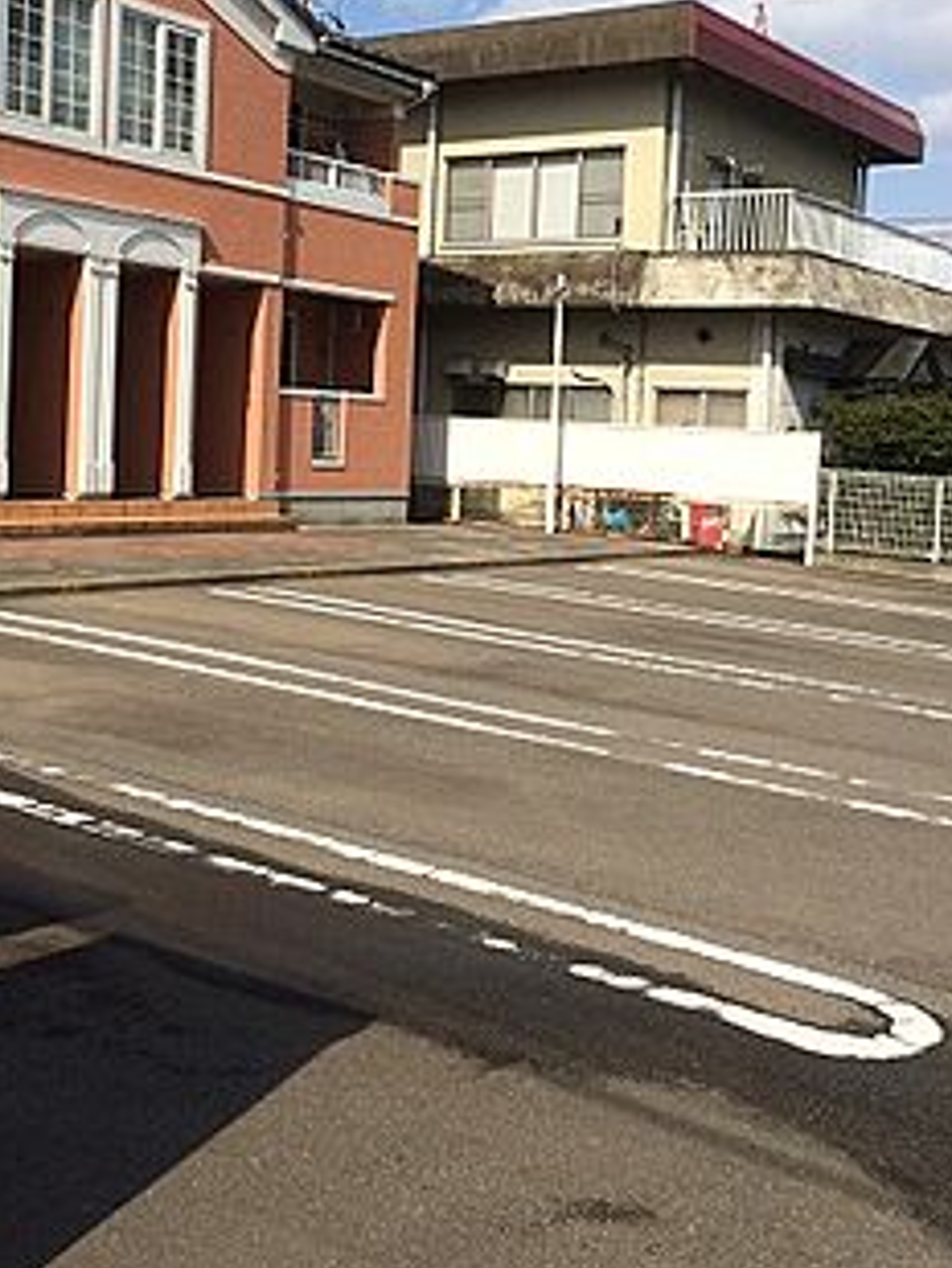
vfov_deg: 41.8
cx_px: 460
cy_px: 501
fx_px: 1649
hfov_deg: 32.2
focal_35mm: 45
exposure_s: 1/3425
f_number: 2.2
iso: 32
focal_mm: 4.15
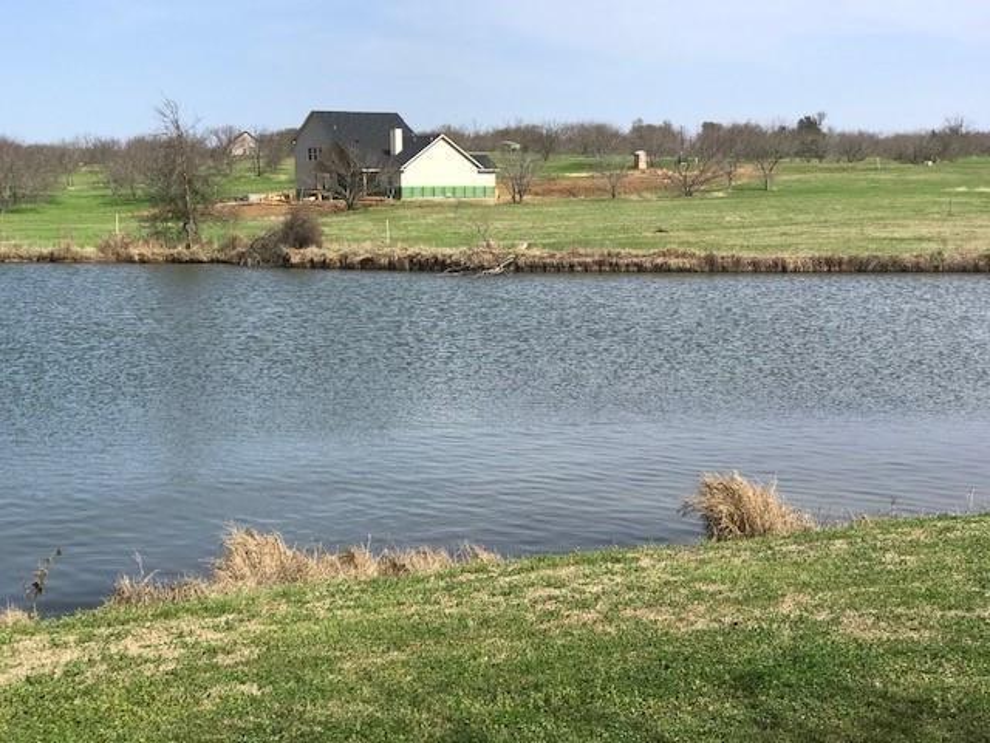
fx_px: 1630
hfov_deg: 33.8
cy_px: 372
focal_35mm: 57
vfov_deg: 25.7
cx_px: 495
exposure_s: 1/1168
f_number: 2.8
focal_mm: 6.6
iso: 20
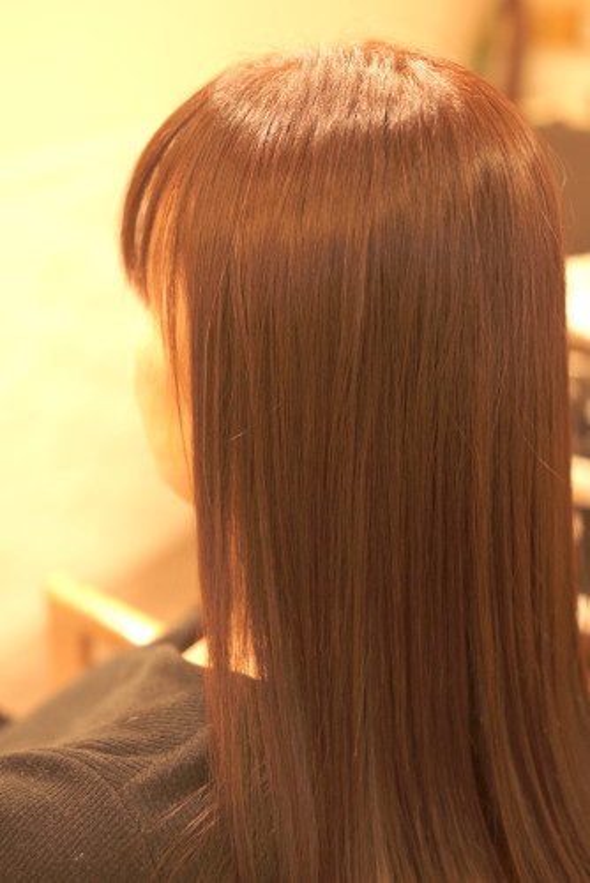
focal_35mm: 52
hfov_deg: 25.8
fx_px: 1289
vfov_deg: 37.8
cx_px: 295
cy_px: 442
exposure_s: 1/160
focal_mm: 35
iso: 800
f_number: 2.2
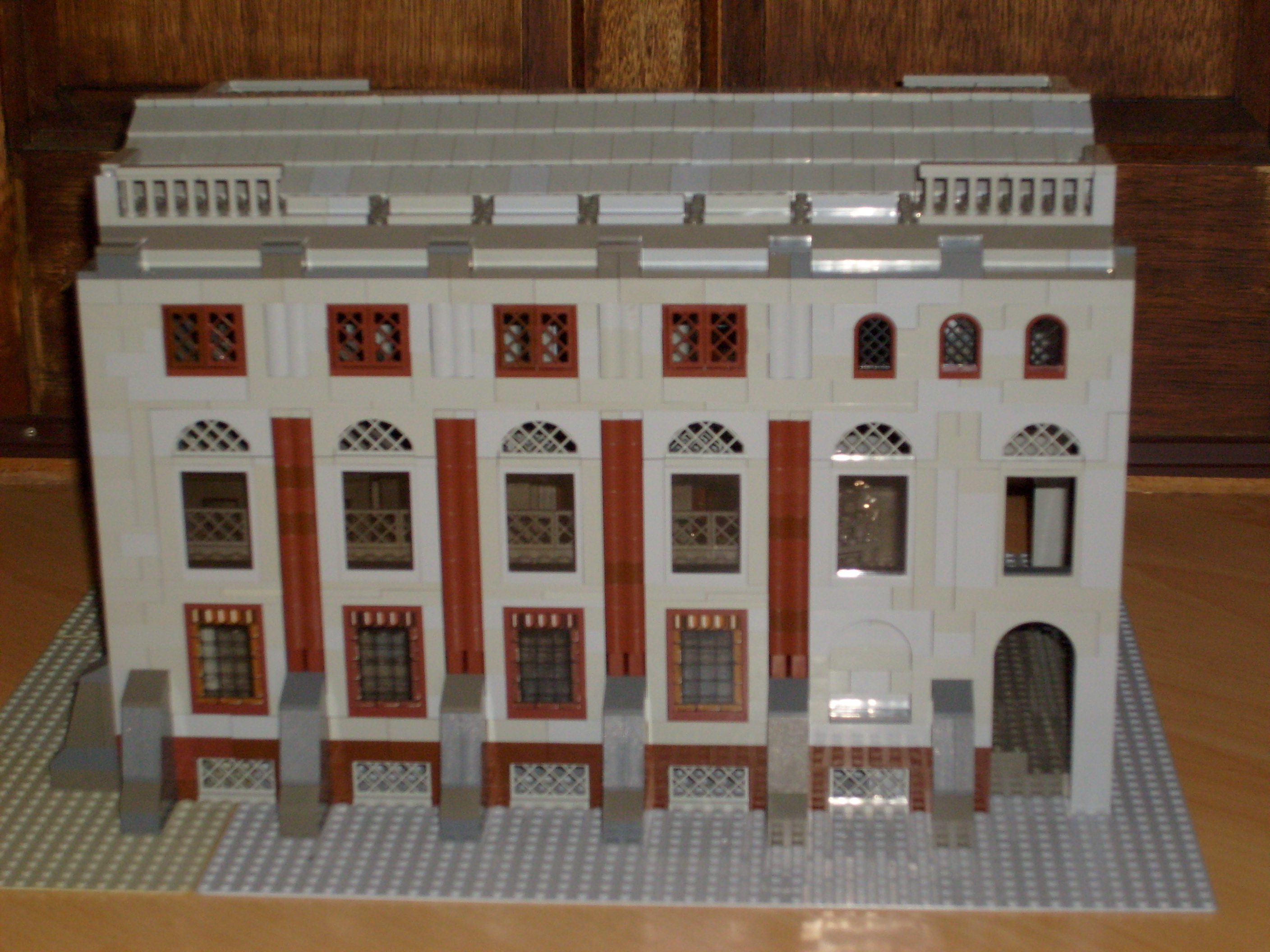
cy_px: 476
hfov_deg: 27.0
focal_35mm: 72
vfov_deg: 20.4
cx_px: 635
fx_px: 2642
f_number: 3.9
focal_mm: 12
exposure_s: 1/60
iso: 100
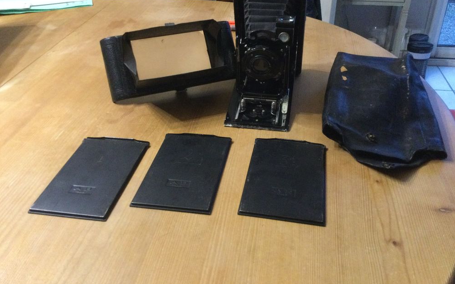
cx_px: 228
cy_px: 116
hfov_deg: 58.2
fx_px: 409
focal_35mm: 33
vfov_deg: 38.2
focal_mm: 3.3
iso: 320
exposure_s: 1/17
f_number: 2.4
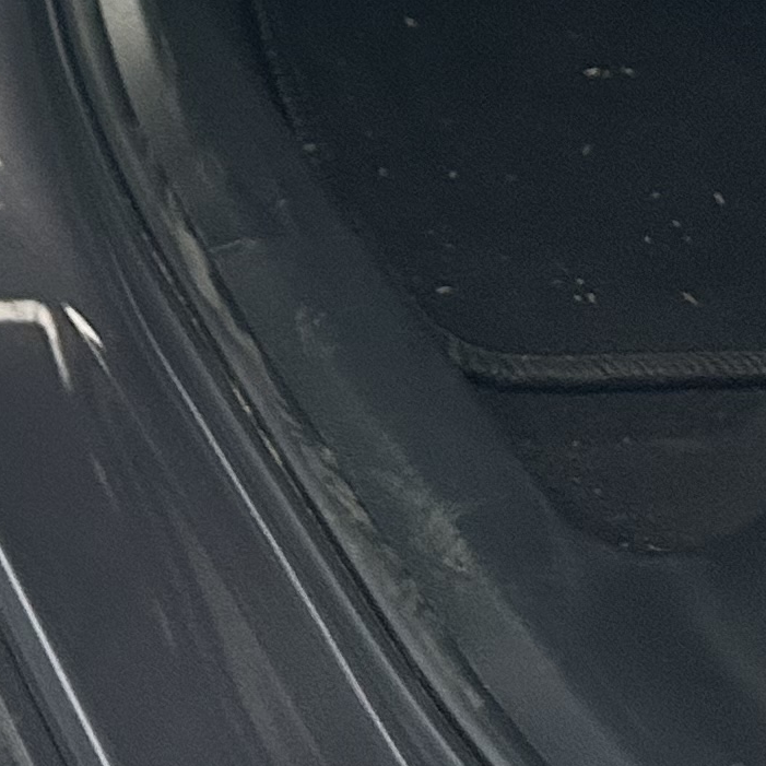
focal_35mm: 122
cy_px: -733
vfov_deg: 12.6
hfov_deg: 11.5
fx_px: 3054
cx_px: -1131
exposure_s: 1/63
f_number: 1.78
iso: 250
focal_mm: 6.86
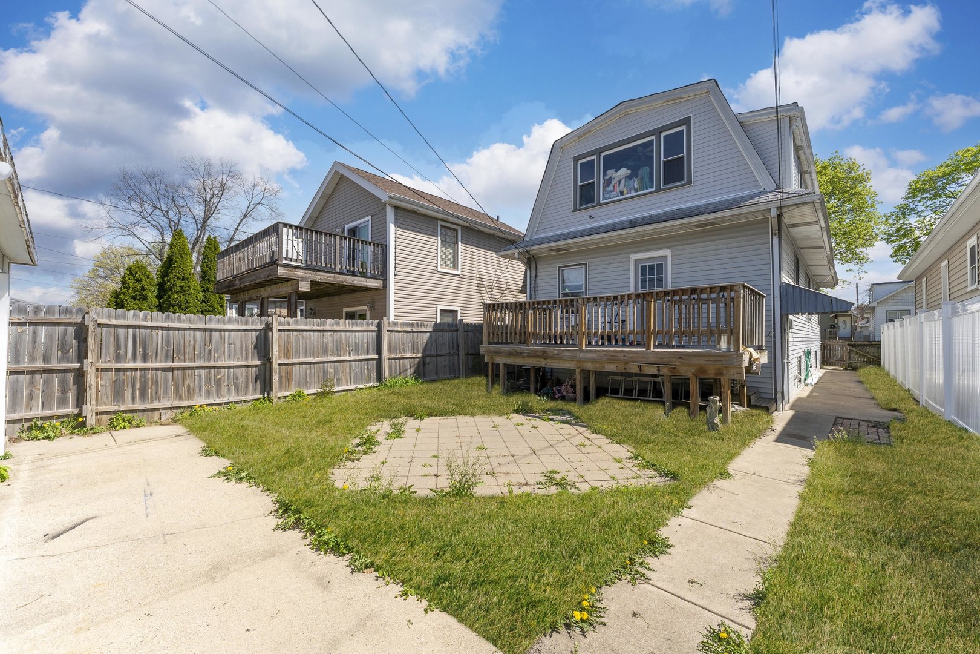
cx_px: 490
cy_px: 327
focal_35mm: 14
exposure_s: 1/1250
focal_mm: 14
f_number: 9
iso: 200
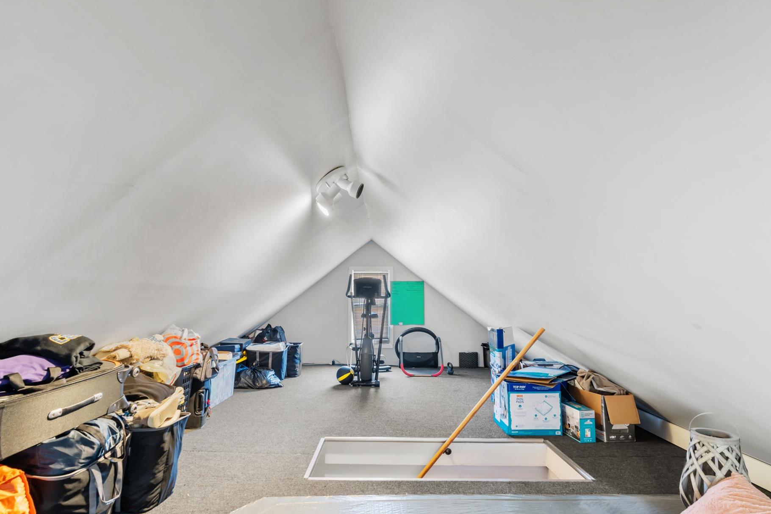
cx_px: 366
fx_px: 397
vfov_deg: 65.6
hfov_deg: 88.2
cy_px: 285
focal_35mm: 19
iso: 250
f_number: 9
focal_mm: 16.5
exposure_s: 4
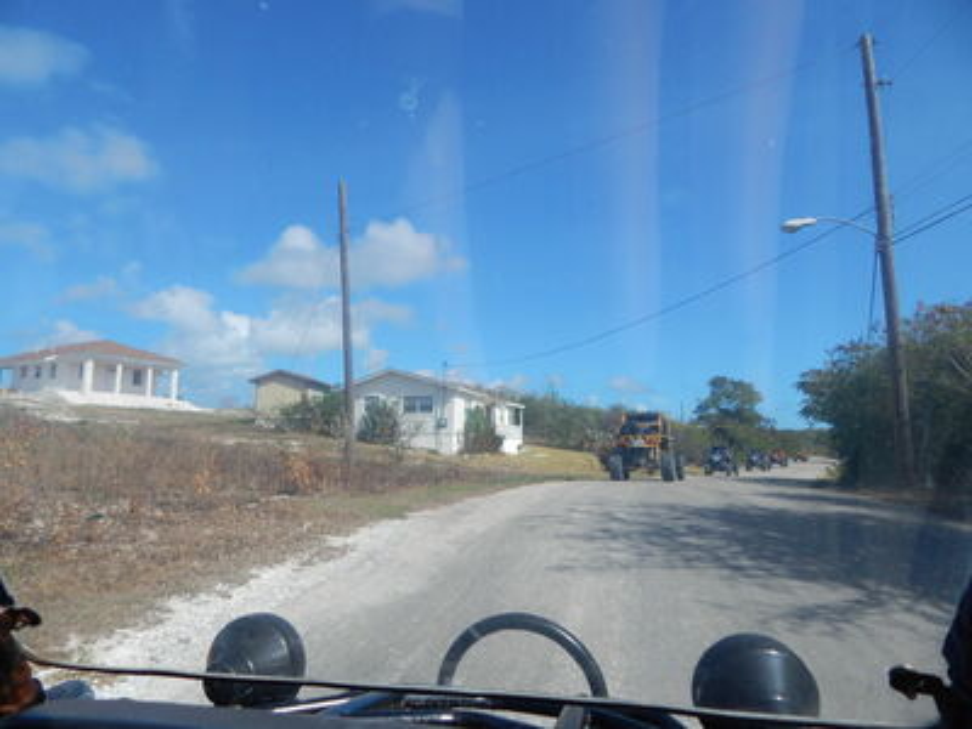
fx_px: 618
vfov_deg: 61.1
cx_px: 486
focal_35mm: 22
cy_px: 364
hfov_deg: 76.4
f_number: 6
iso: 125
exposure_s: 1/500
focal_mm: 4
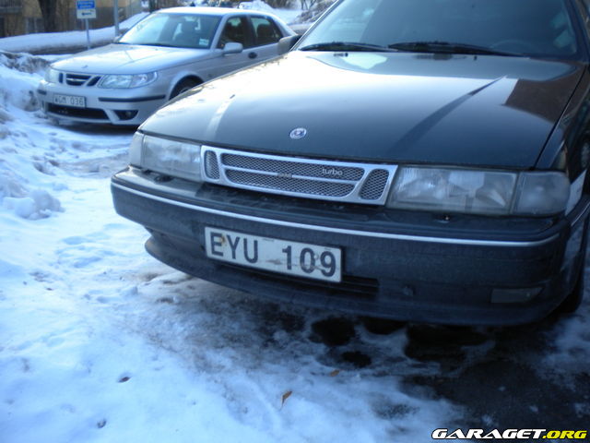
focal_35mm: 35
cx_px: 295
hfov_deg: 52.6
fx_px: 597
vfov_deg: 40.7
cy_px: 222
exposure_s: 1/48.3
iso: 80
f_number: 3.1
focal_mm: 6.3
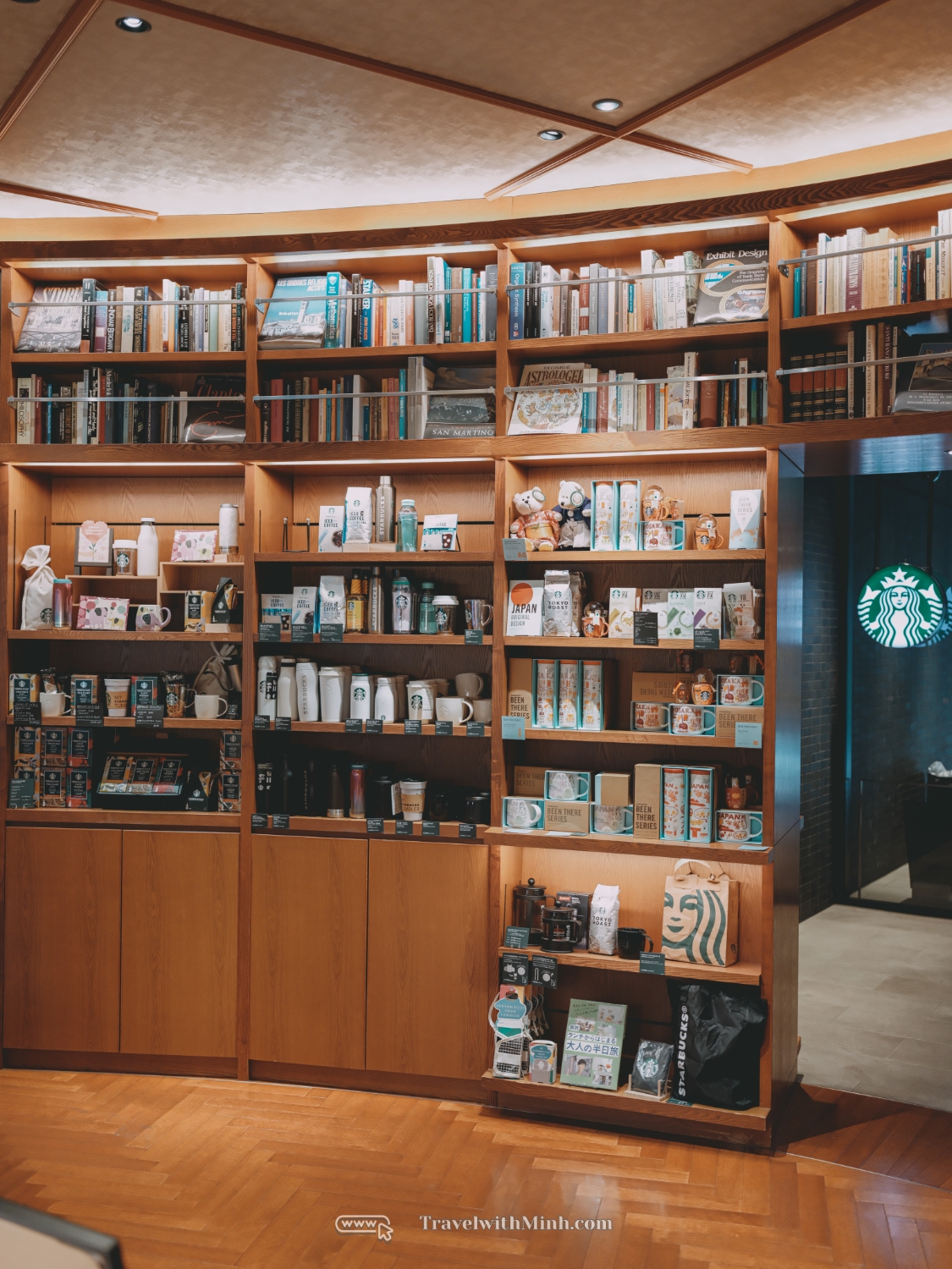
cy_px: 634
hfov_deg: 39.7
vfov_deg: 51.4
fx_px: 1320
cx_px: 476
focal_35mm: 36
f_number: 2.8
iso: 800
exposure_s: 1/90
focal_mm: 45
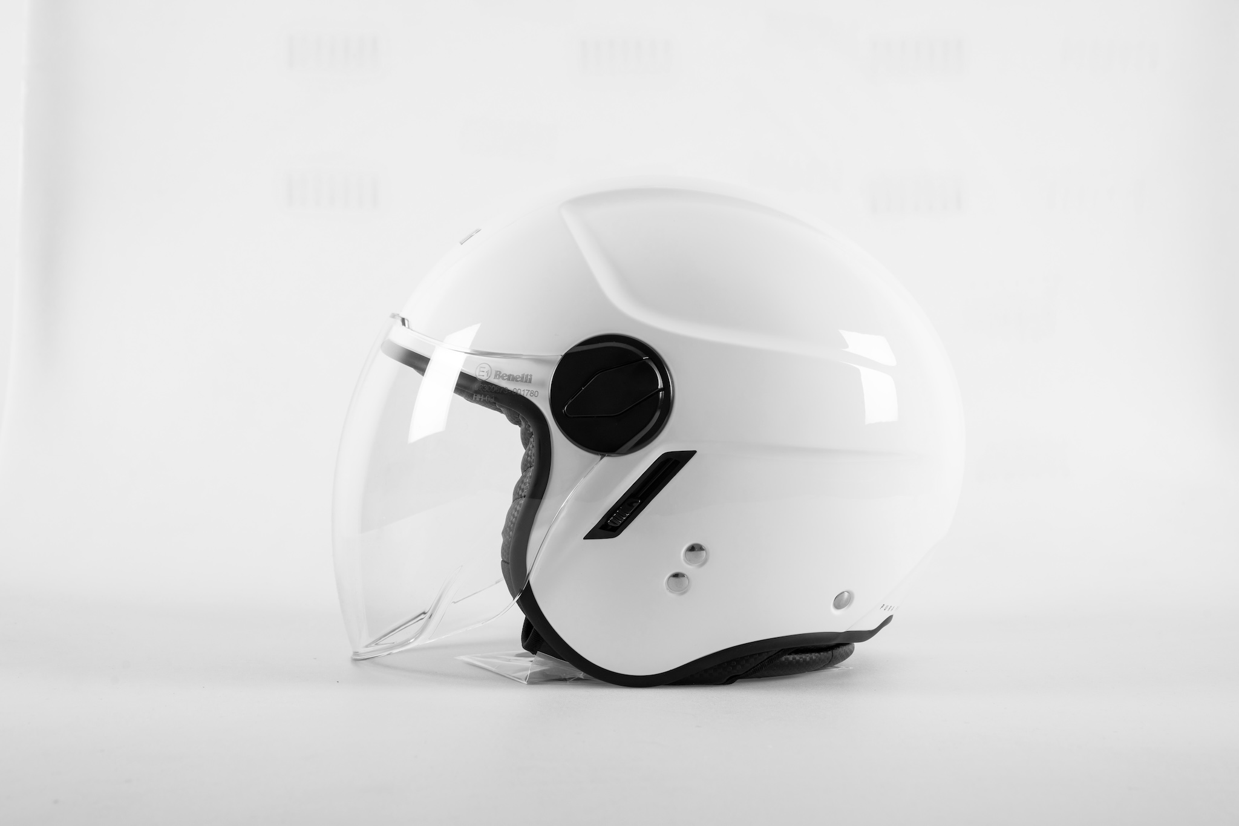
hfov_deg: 28.8
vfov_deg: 19.5
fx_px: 2409
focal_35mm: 70
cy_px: 413
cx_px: 620
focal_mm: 70
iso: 200
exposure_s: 1/125
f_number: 11
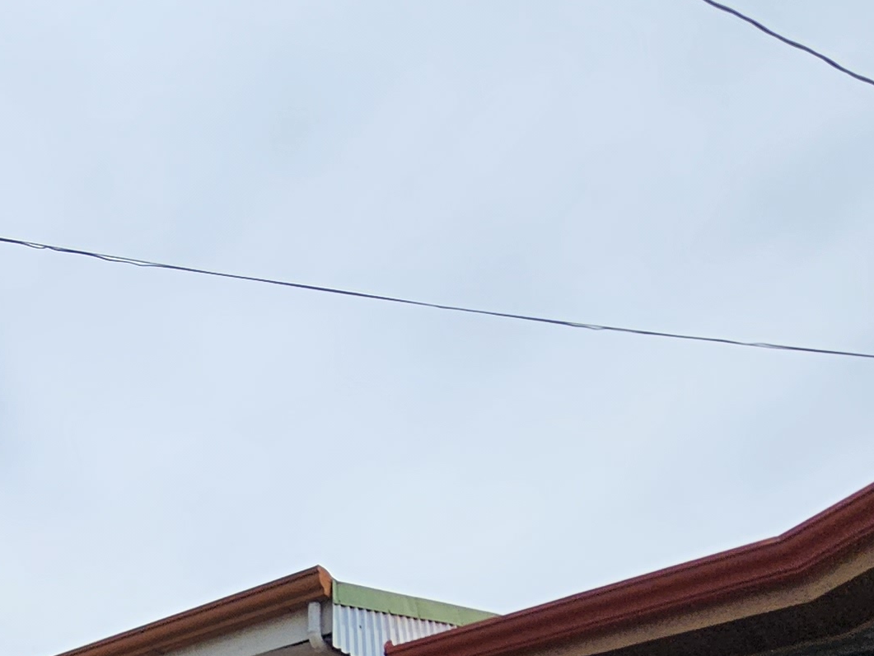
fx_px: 1237
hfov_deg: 30.9
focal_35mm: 49
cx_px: -245
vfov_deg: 23.5
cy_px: 991
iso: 50
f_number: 2.2
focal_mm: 2.2
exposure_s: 1/3354
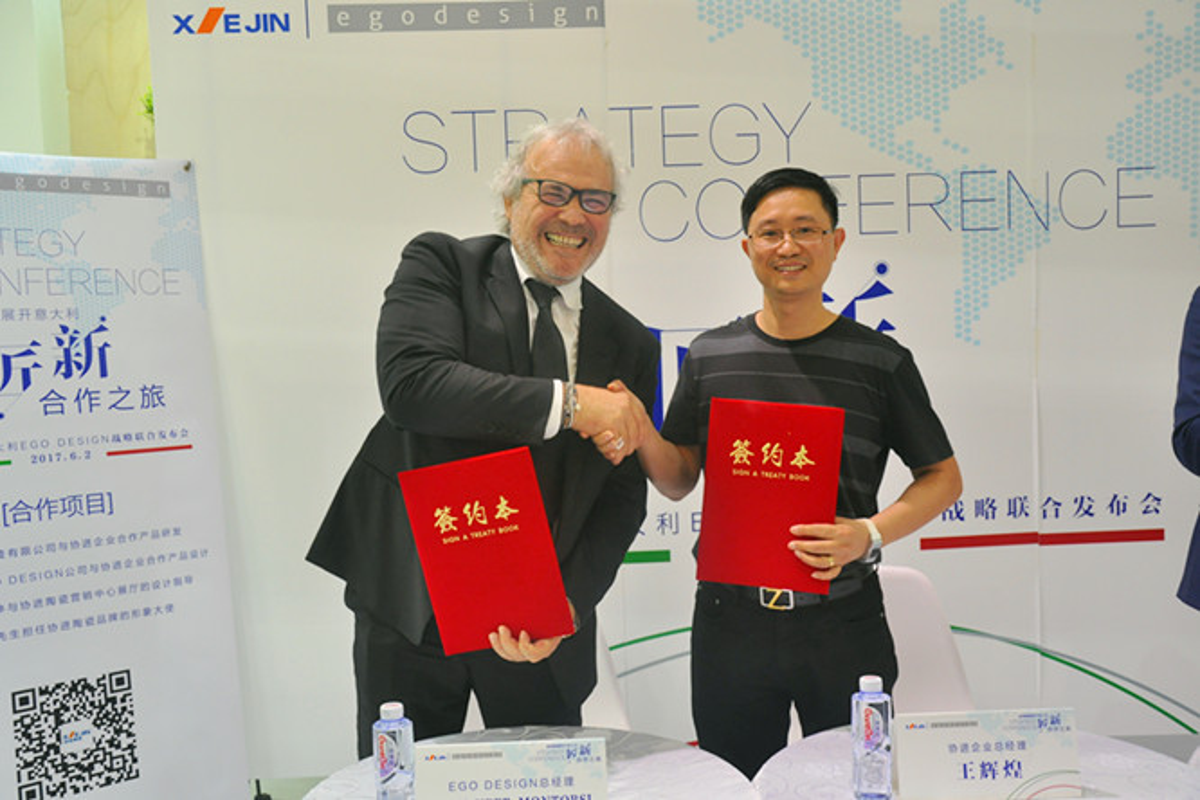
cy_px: 400
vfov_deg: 35.5
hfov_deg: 51.3
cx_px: 600
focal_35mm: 38
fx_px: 1250
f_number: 5.6
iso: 800
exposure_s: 1/60
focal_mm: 25
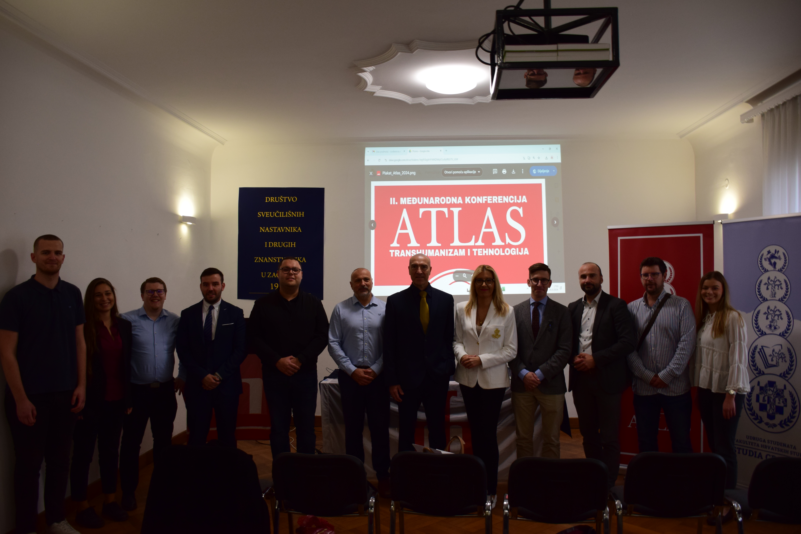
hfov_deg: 67.4
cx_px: 400
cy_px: 267
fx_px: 601
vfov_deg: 47.9
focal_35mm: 27
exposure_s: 1/30
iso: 500
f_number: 3.5
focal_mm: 18
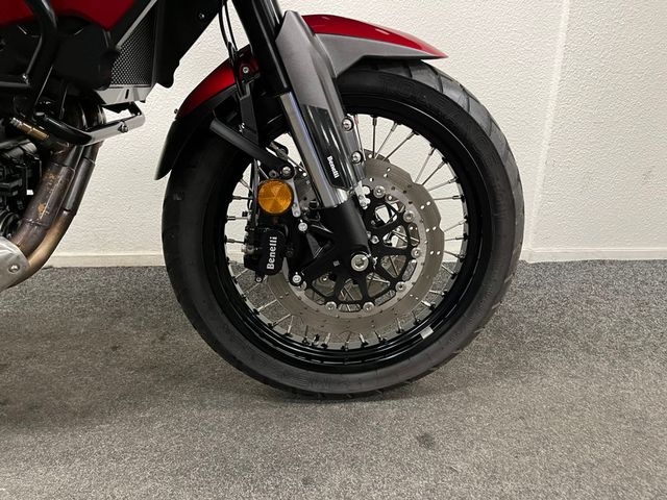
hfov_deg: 67.3
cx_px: 334
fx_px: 501
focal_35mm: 26
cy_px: 250
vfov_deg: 53.1
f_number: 1.6
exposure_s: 1/50
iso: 250
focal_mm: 5.1
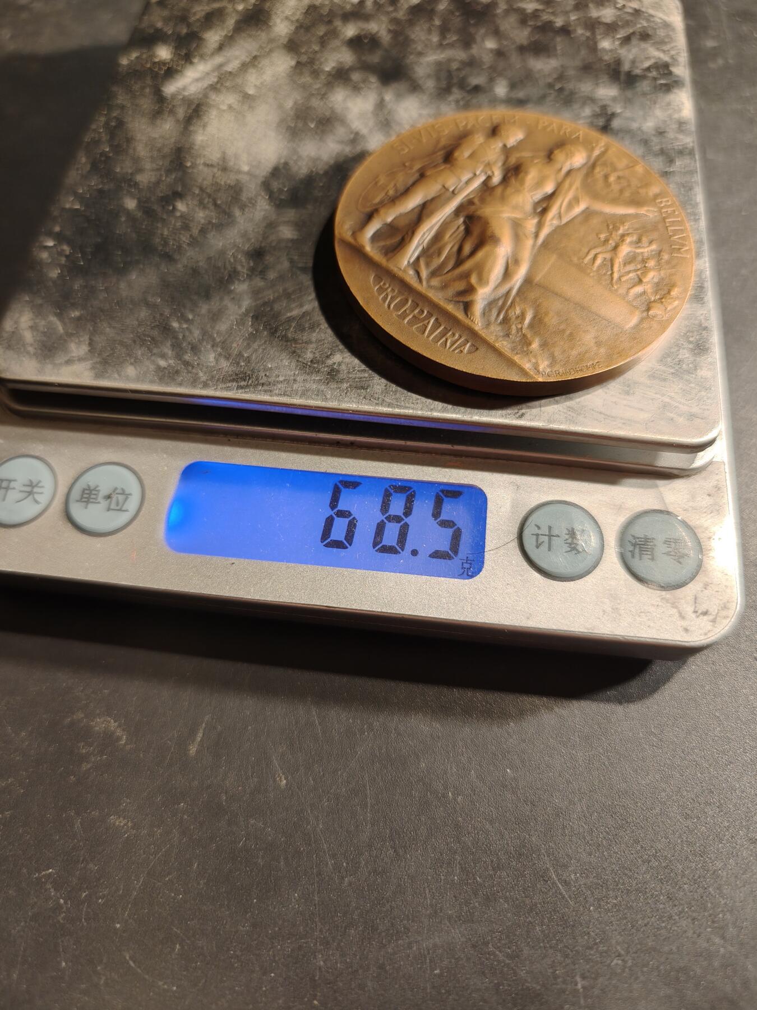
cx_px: 378
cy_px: 505
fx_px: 671
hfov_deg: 58.9
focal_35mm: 23
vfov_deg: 73.9
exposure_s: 1/200
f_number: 1.6
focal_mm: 6.06
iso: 250
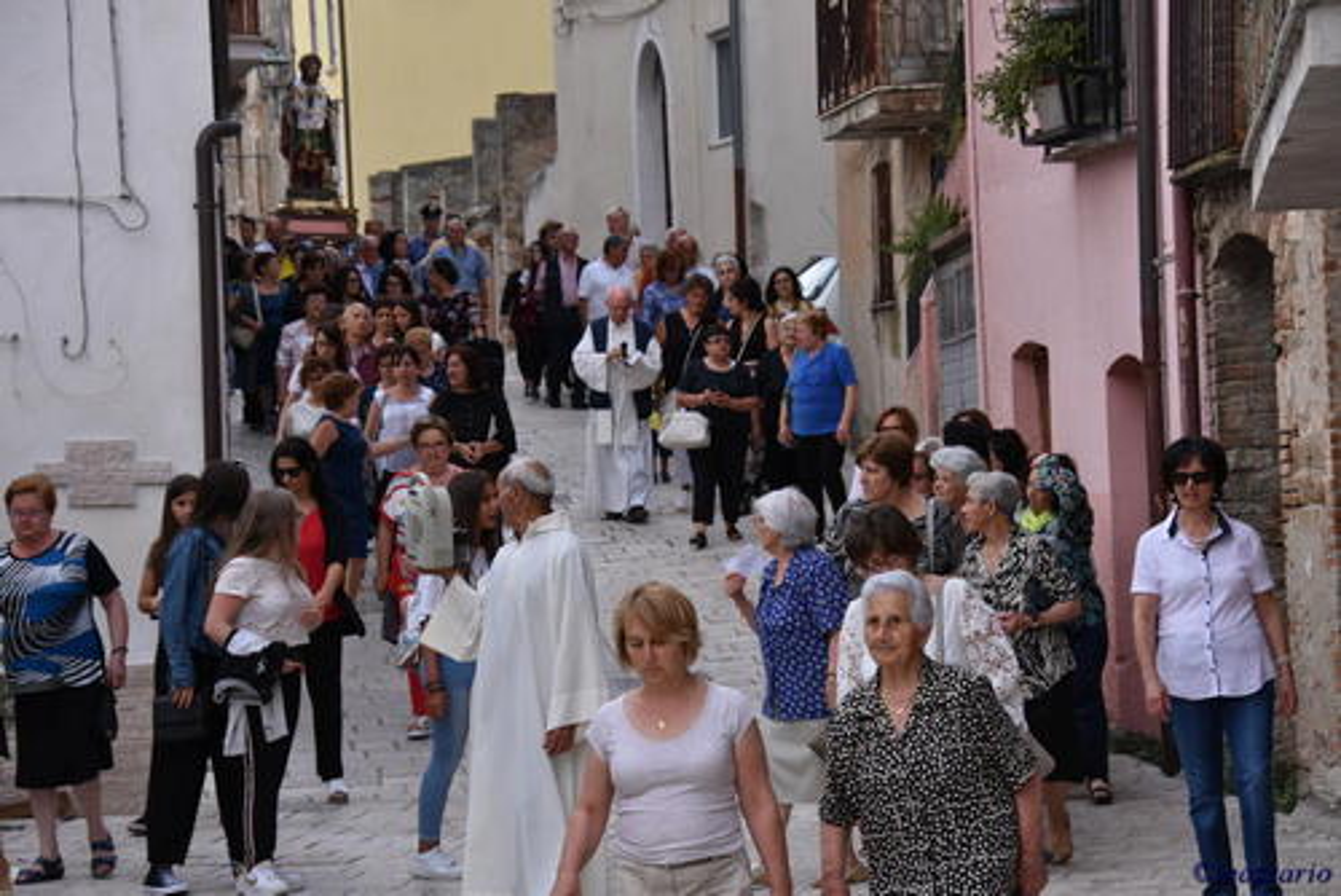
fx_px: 5143
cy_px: 448
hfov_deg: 14.9
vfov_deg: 10.0
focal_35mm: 138
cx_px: 670
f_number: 5
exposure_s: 1/200
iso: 500
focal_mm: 92
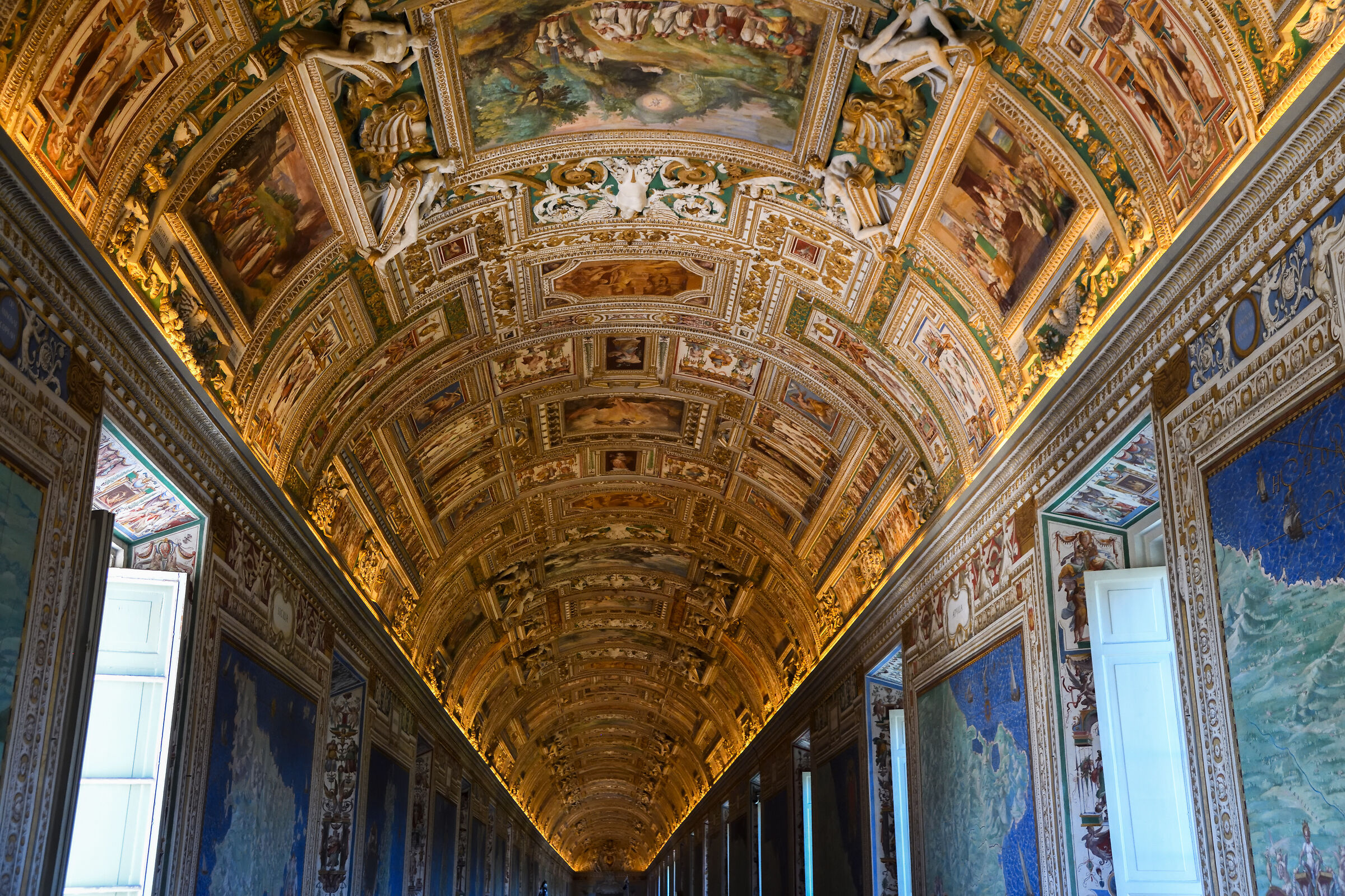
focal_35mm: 40
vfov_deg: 33.4
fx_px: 1494
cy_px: 448
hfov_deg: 48.5
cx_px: 672
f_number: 5
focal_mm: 40
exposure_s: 1/200
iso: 2500
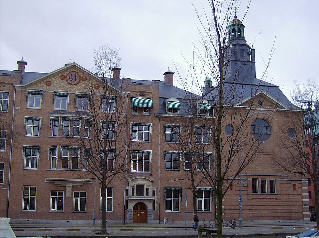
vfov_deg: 31.4
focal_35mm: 46
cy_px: 119
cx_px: 160
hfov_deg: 41.3
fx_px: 423
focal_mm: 7.7
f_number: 3.1
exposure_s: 1/207
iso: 100
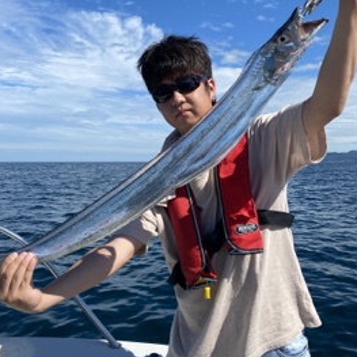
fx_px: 408
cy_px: 151
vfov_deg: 47.1
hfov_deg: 47.2
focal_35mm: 35
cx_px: 166
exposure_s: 1/3300
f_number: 1.8
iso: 32
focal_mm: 4.25
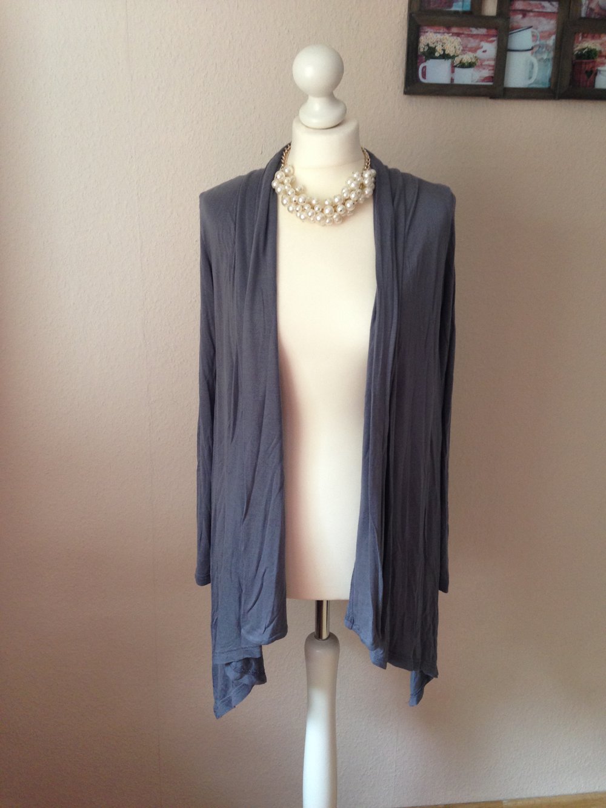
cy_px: 404
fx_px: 770
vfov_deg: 55.3
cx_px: 303
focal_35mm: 33
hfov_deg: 43.0
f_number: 2.4
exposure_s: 1/20
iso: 125
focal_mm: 4.12
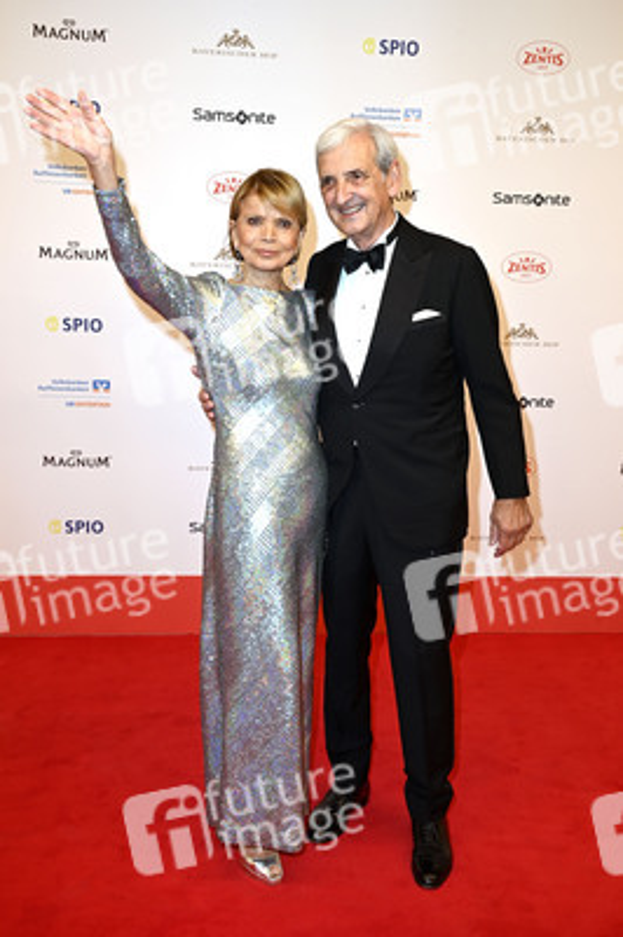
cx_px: 312
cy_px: 468
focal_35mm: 38
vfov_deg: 50.7
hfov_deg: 35.0
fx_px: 988
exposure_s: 1/250
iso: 640
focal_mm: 38
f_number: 7.1
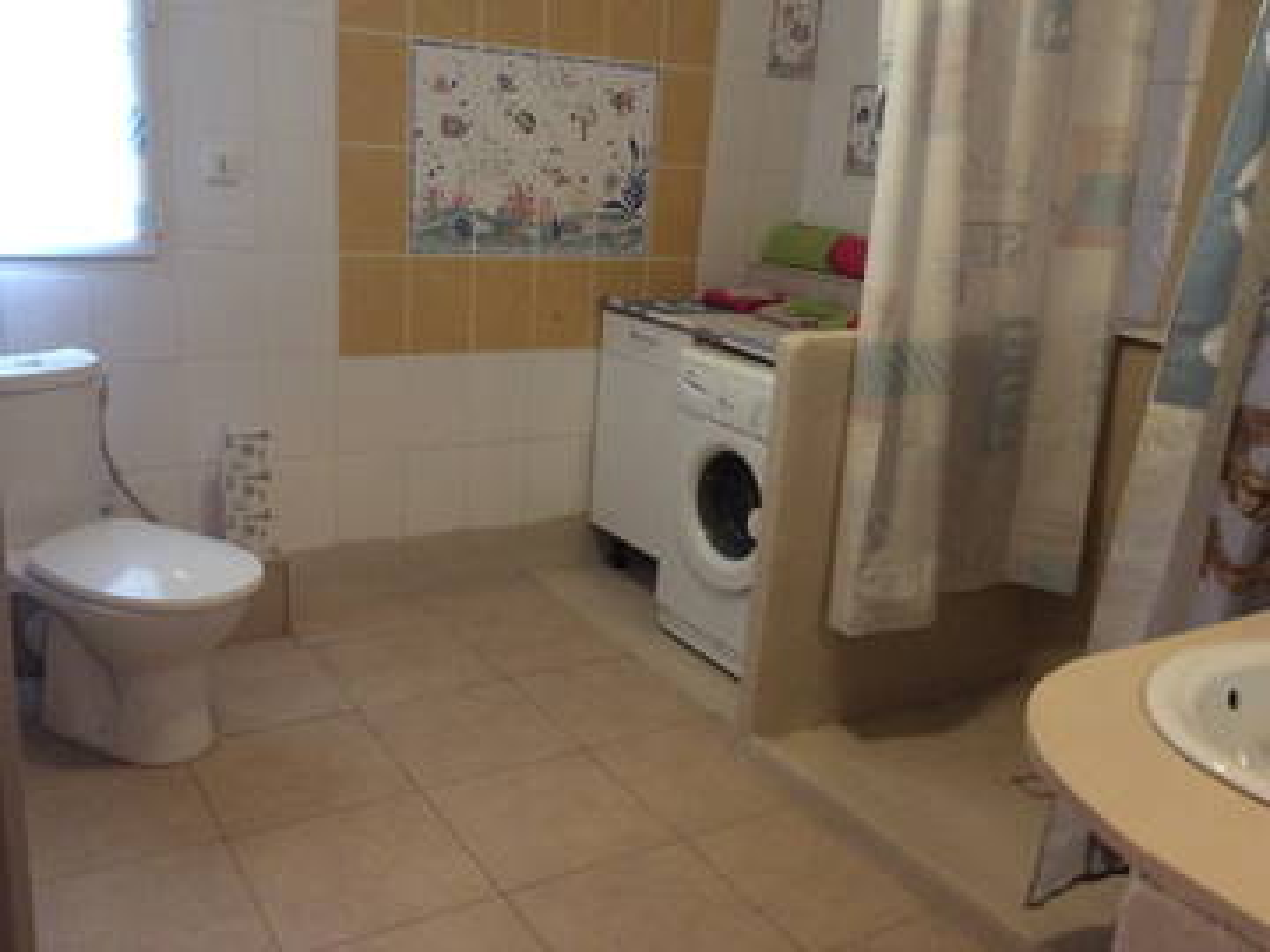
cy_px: 476
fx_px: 1174
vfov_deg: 44.2
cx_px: 635
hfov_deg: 56.8
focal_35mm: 32
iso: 250
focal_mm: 3.3
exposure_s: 1/25
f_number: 2.4
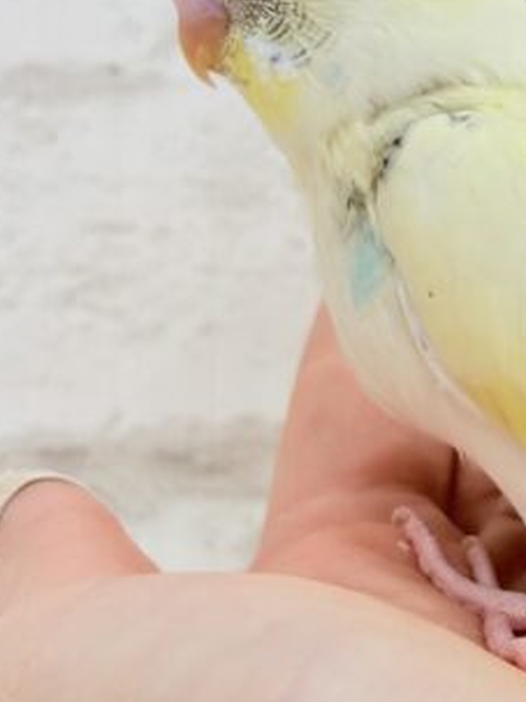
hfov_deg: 12.9
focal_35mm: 110
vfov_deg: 17.9
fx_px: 2230
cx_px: 725
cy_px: 243
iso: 64
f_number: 1.6
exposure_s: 1/100
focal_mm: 5.96
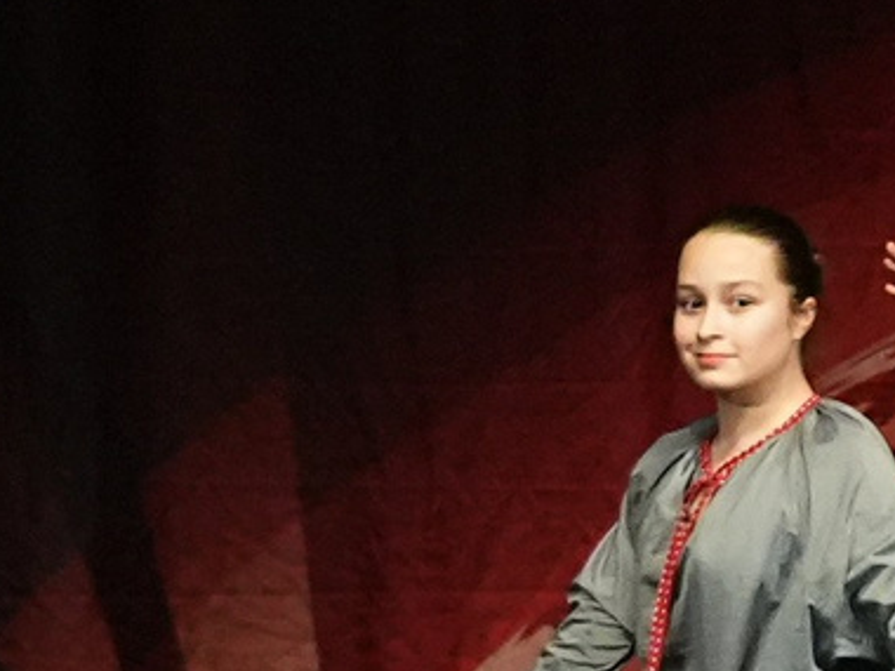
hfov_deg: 2.8
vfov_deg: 2.1
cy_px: 91
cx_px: 2268
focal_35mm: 706
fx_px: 18254
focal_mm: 73
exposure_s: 1/400
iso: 4000
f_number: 2.8
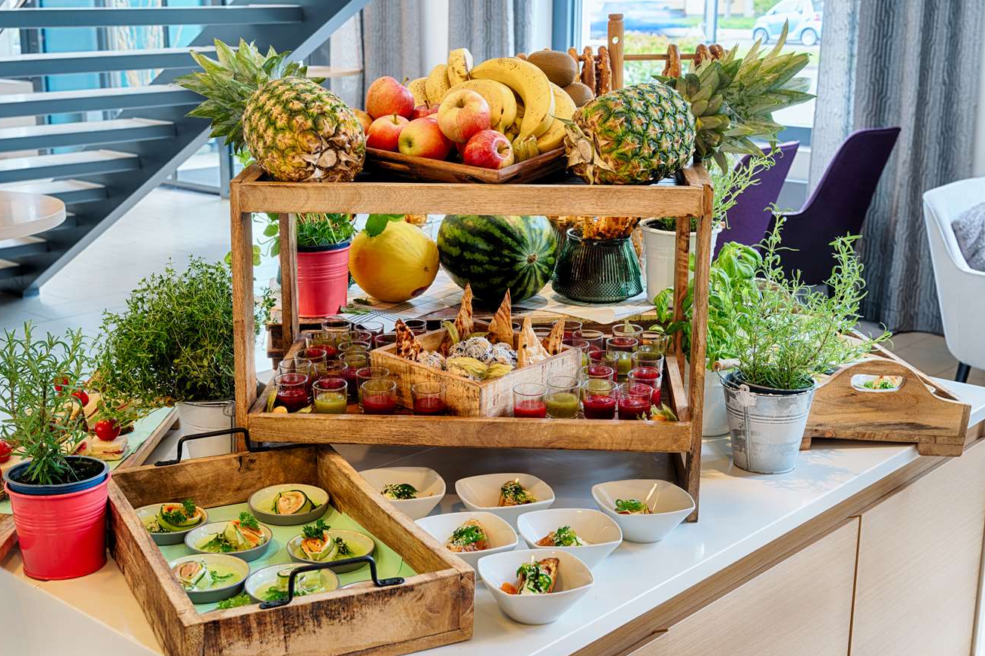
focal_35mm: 47
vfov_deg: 28.6
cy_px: 338
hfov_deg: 41.9
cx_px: 448
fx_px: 1285
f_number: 8
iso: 100
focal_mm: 41
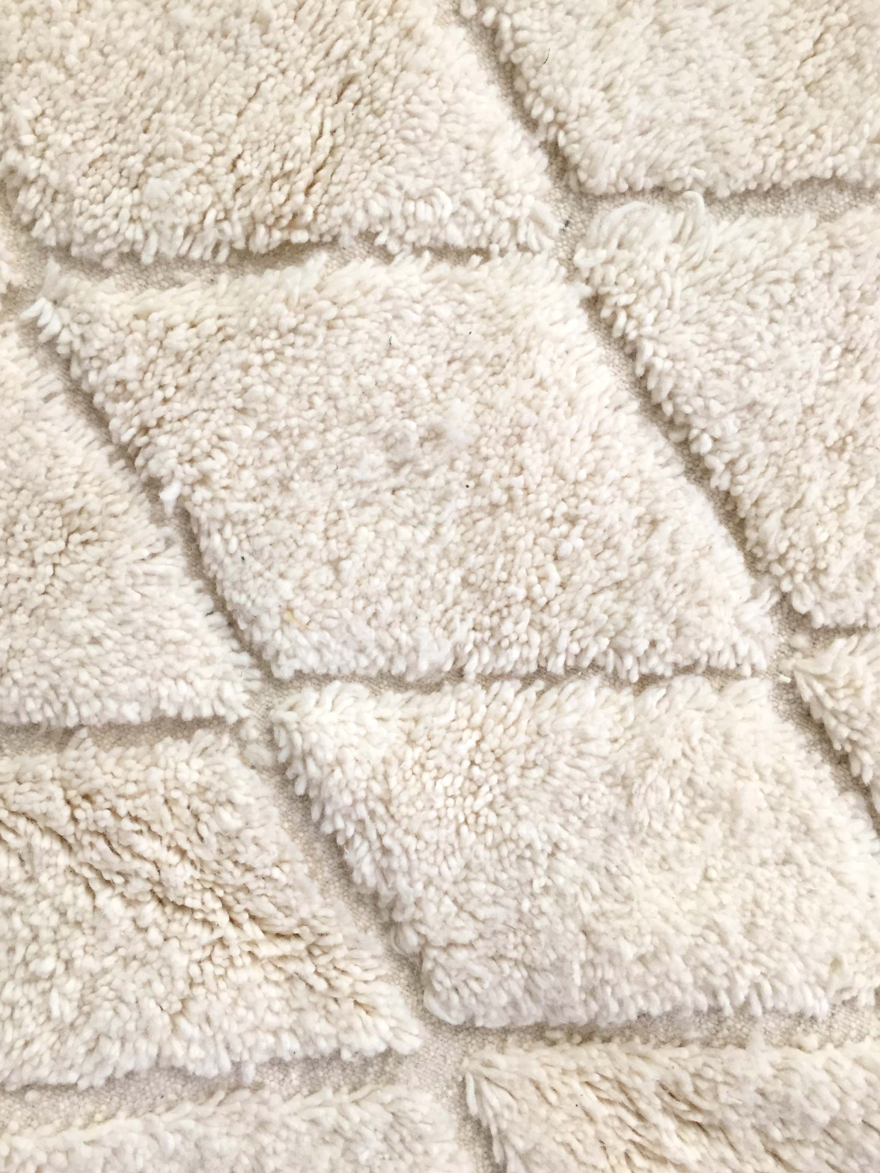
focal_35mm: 30
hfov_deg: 46.8
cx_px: 436
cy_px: 605
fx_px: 1017
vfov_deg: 60.0
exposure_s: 1/33
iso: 125
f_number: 2.2
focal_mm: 4.15
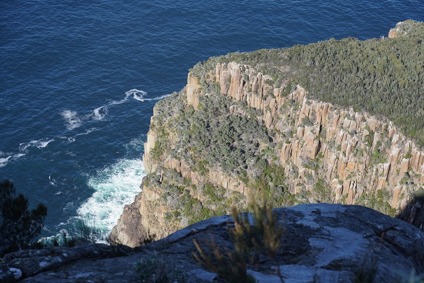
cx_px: 212
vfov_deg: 17.1
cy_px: 142
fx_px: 942
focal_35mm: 80
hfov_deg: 25.4
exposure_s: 1/320
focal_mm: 80
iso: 100
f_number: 5.6
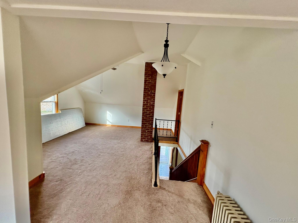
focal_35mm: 14
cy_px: 112
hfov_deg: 102.1
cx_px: 149
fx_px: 121
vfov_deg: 85.7
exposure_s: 1/62
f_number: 2.2
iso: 250
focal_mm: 2.22
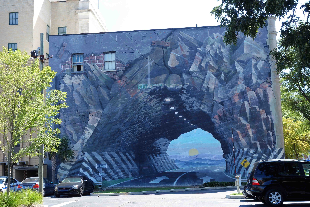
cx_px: 155
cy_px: 104
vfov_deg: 28.6
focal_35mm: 47
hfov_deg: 41.9
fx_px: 405
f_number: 5.6
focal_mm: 17.6
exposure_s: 1/160
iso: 125
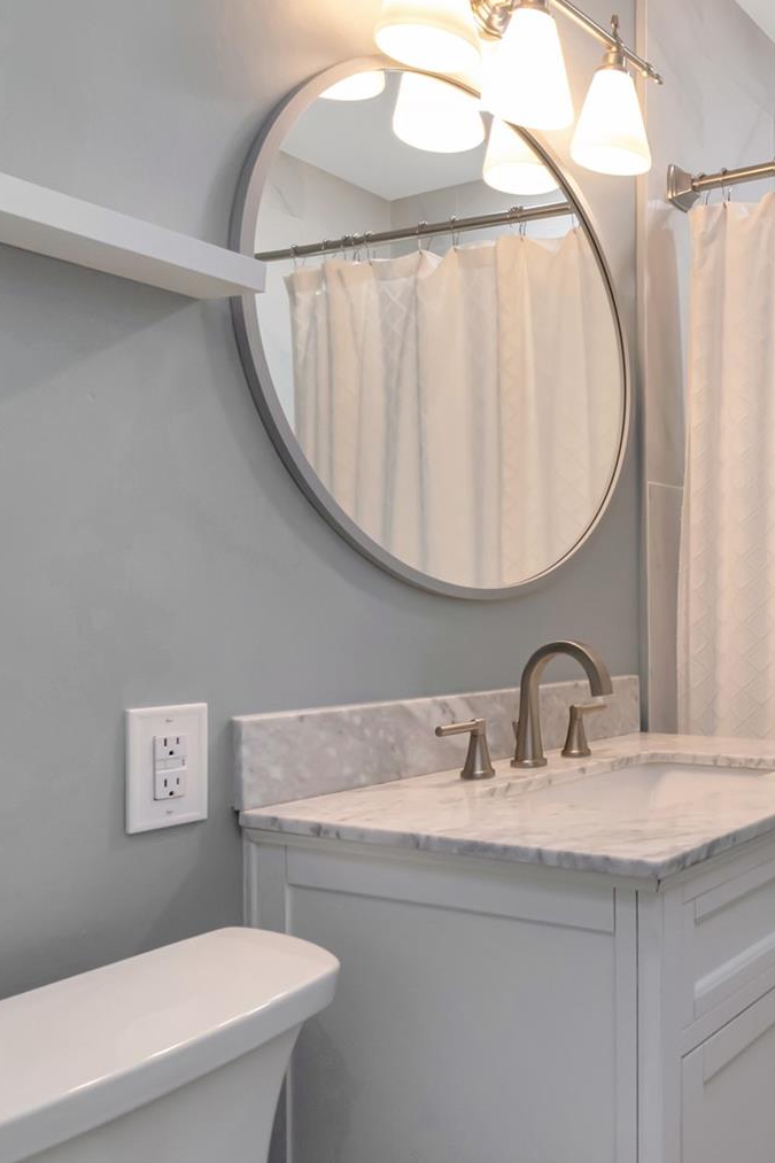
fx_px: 995
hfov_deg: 36.2
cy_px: 595
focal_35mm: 31
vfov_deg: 60.6
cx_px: 850
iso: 800
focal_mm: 13
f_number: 14
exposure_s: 1/13
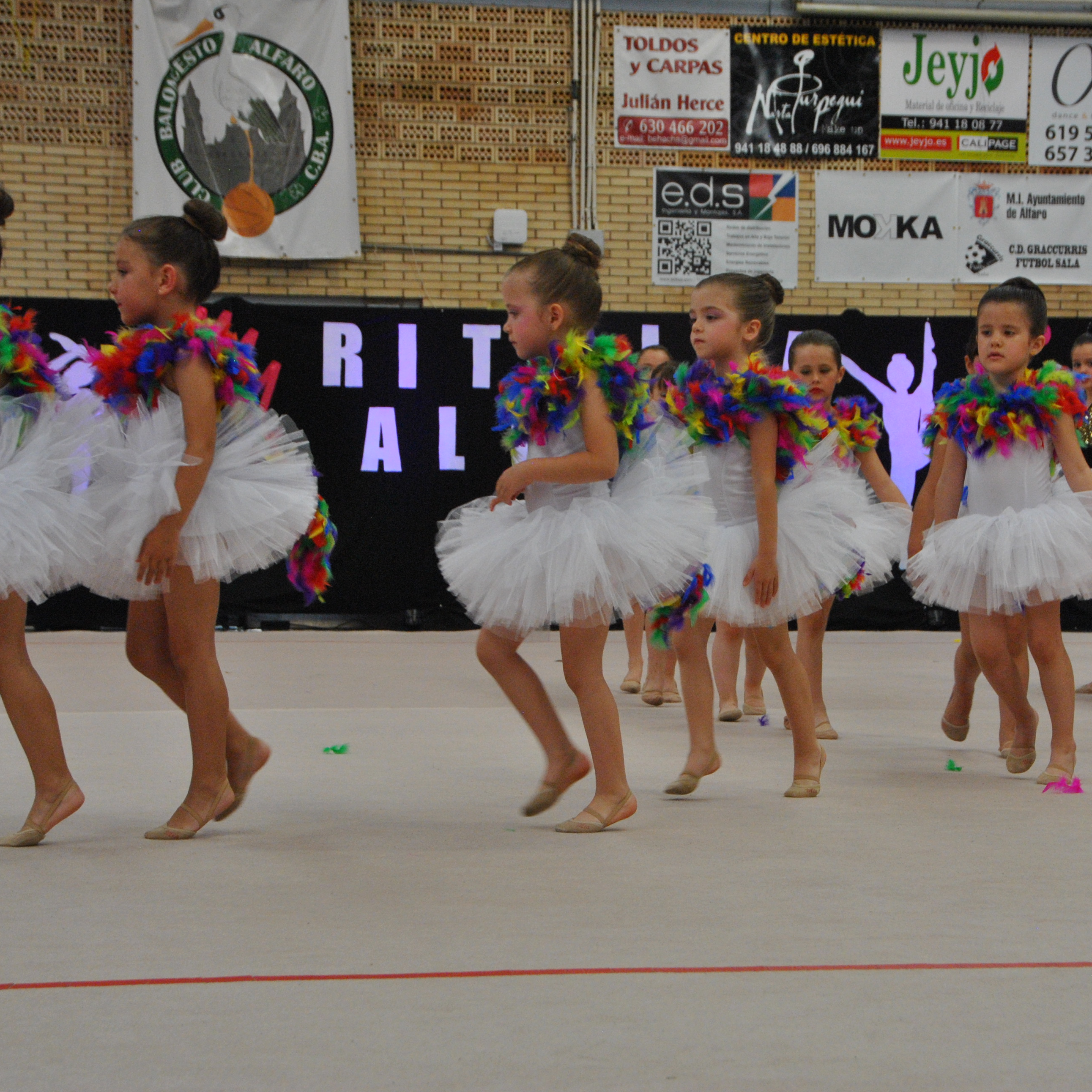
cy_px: 547
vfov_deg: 19.7
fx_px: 3141
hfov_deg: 19.7
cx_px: 713
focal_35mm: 88
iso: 800
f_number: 7.1
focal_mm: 46
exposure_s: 1/200
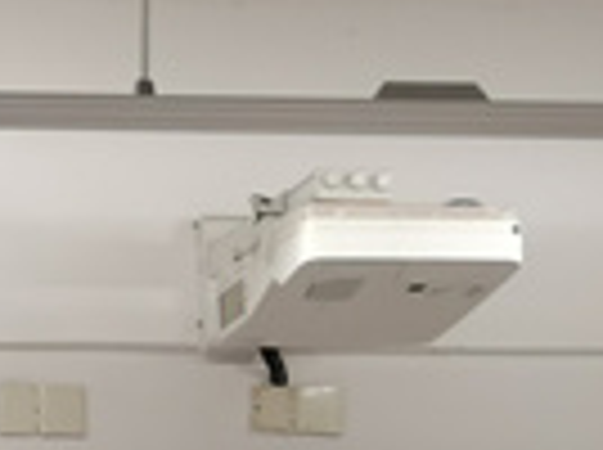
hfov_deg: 6.6
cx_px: -801
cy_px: 1127
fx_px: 5008
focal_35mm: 288
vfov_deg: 5.0
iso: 160
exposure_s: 1/100
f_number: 1.8
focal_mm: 5.58
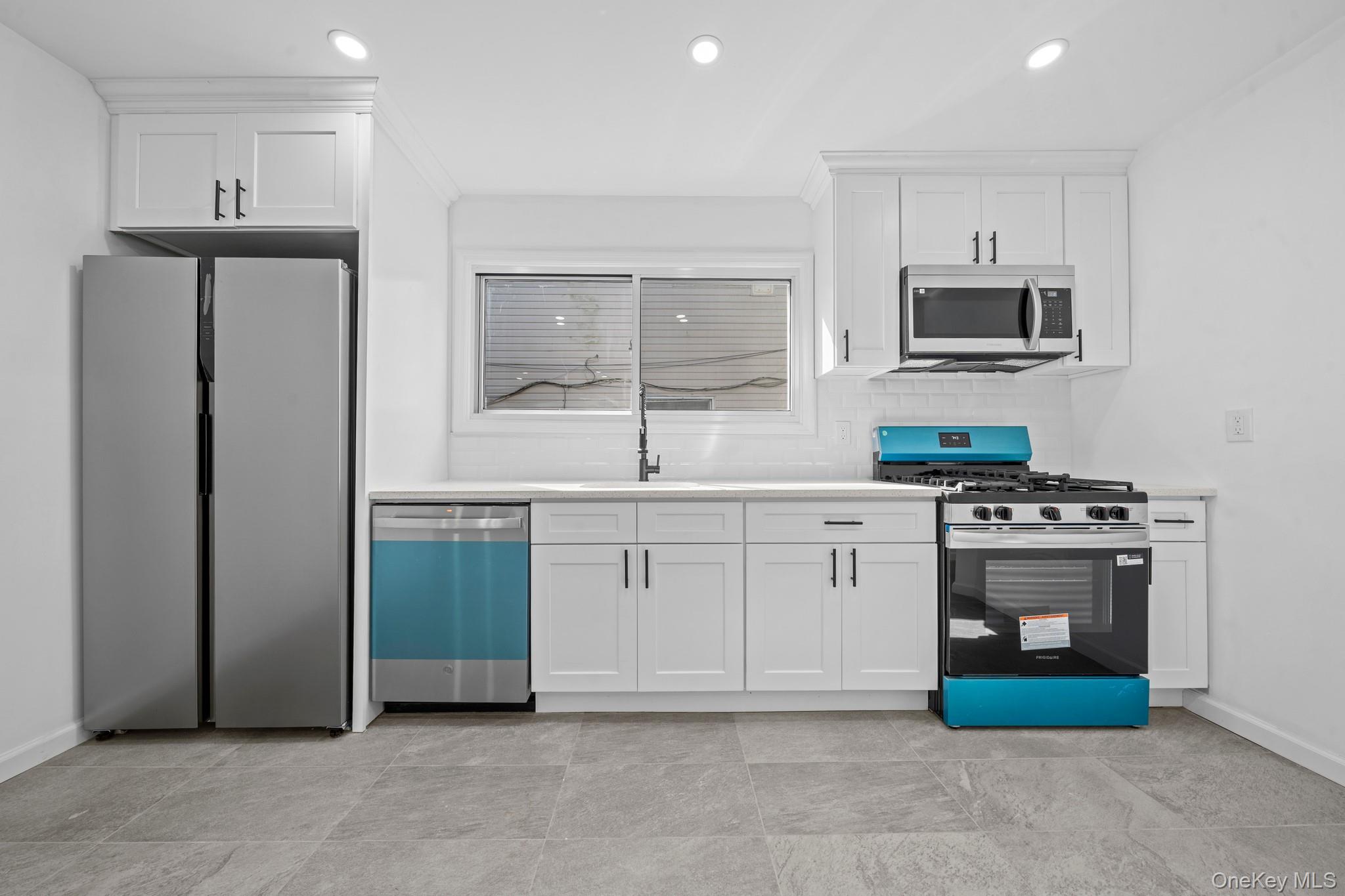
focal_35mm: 12
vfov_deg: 90.0
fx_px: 448
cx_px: 672
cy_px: 448
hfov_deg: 112.6
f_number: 9
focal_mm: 12
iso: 100
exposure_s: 1/3
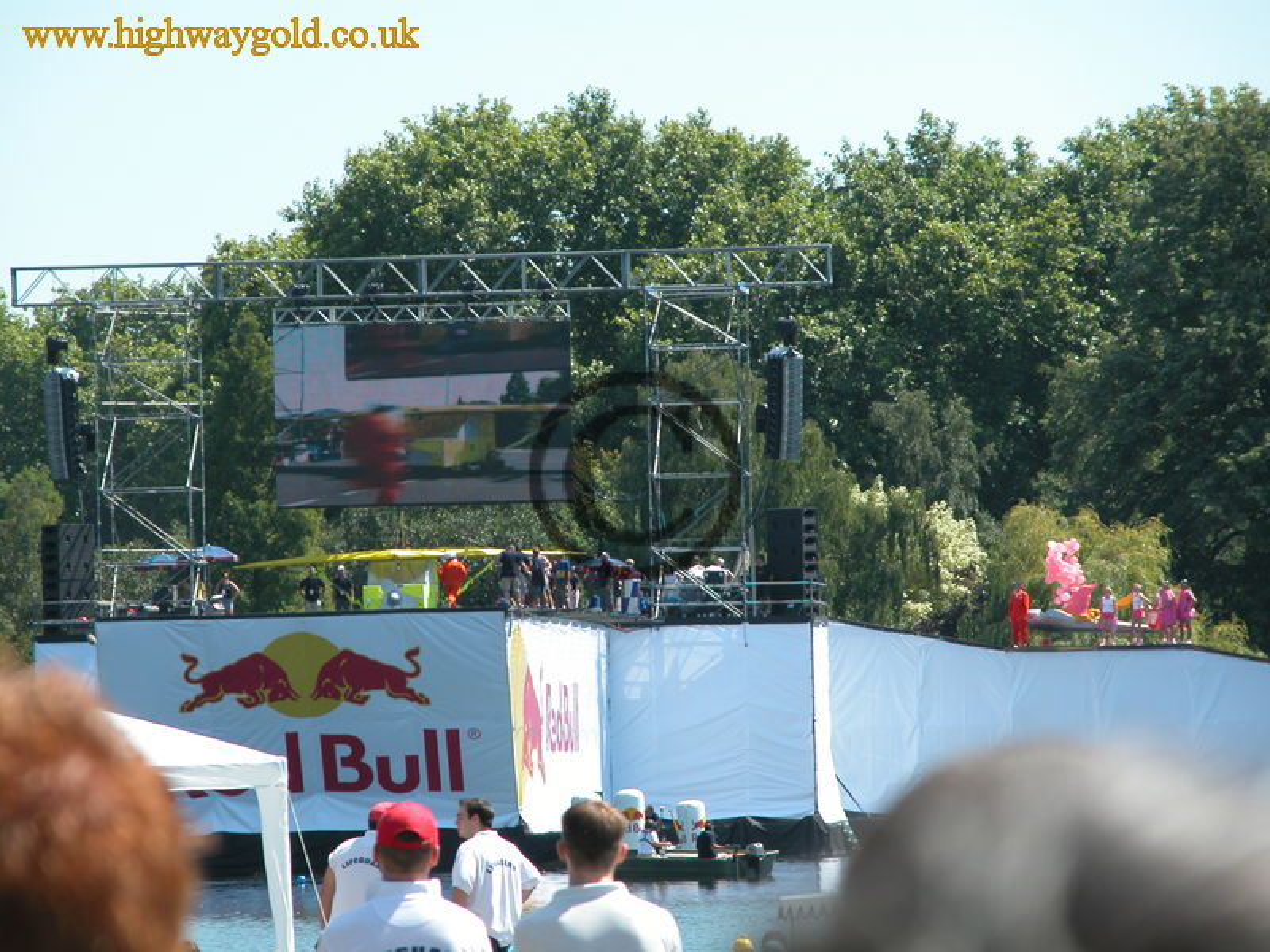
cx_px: 635
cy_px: 476
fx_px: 10273
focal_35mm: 280
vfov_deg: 5.3
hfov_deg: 7.1
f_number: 5.3
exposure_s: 1/264
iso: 100
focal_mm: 71.2
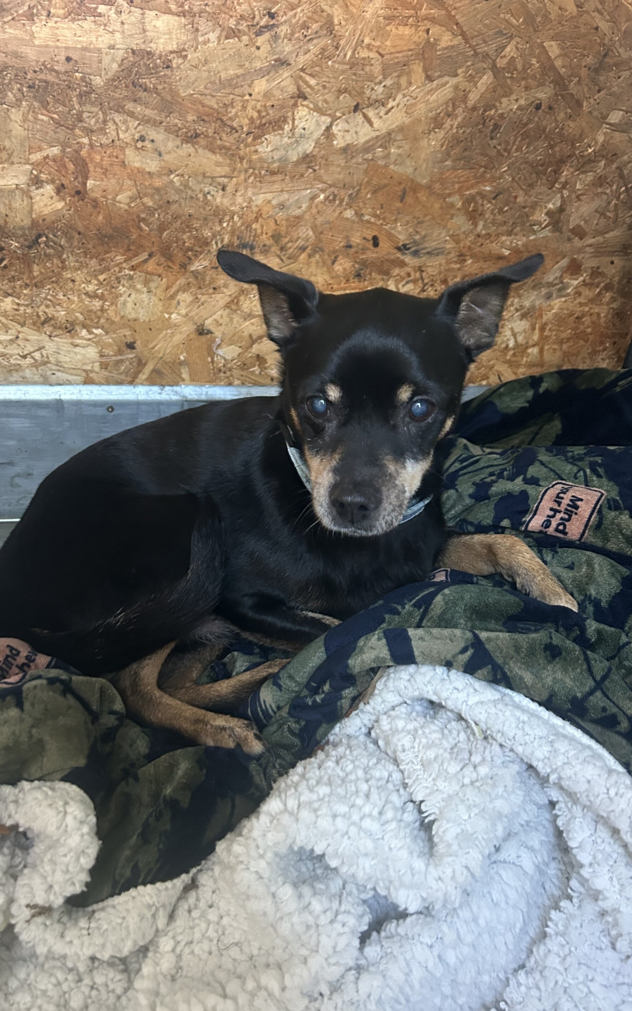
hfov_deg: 44.4
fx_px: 772
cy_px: 504
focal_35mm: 28
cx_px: 269
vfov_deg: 66.5
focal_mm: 5.7
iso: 500
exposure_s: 1/52
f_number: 1.5
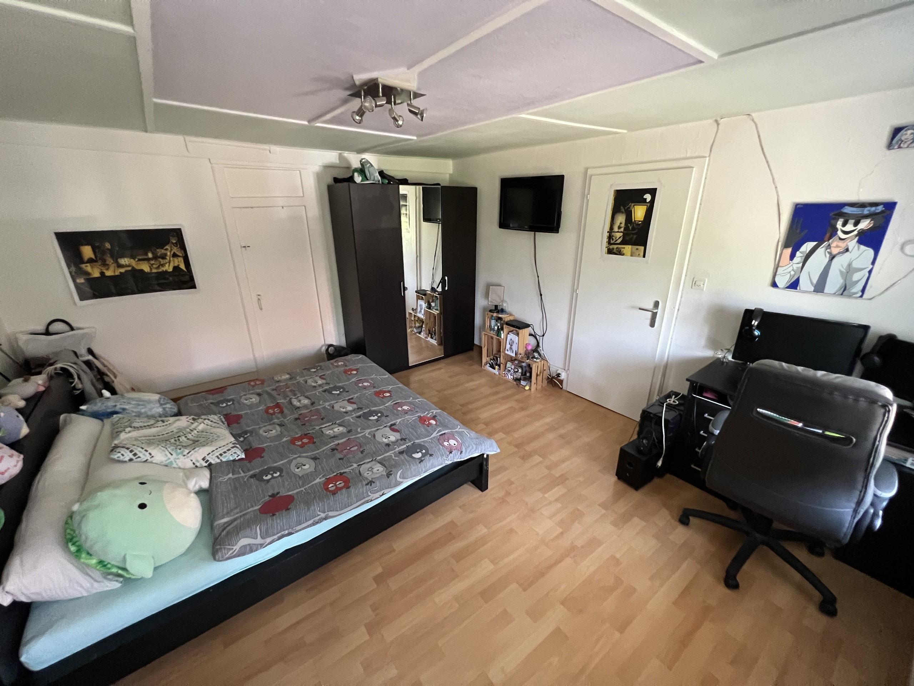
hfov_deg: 106.2
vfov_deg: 89.9
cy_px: 343
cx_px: 457
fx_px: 343
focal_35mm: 13
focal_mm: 1.57
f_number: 1.8
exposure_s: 1/60
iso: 640
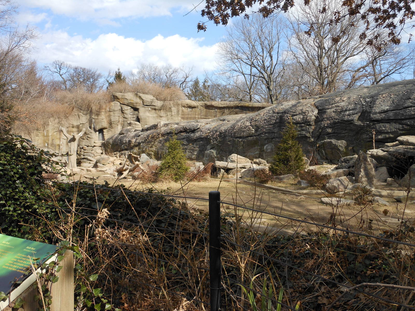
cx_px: 208
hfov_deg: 55.4
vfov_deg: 42.9
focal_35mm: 33
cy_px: 156
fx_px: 396
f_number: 4
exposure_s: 1/400
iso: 80
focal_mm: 5.9
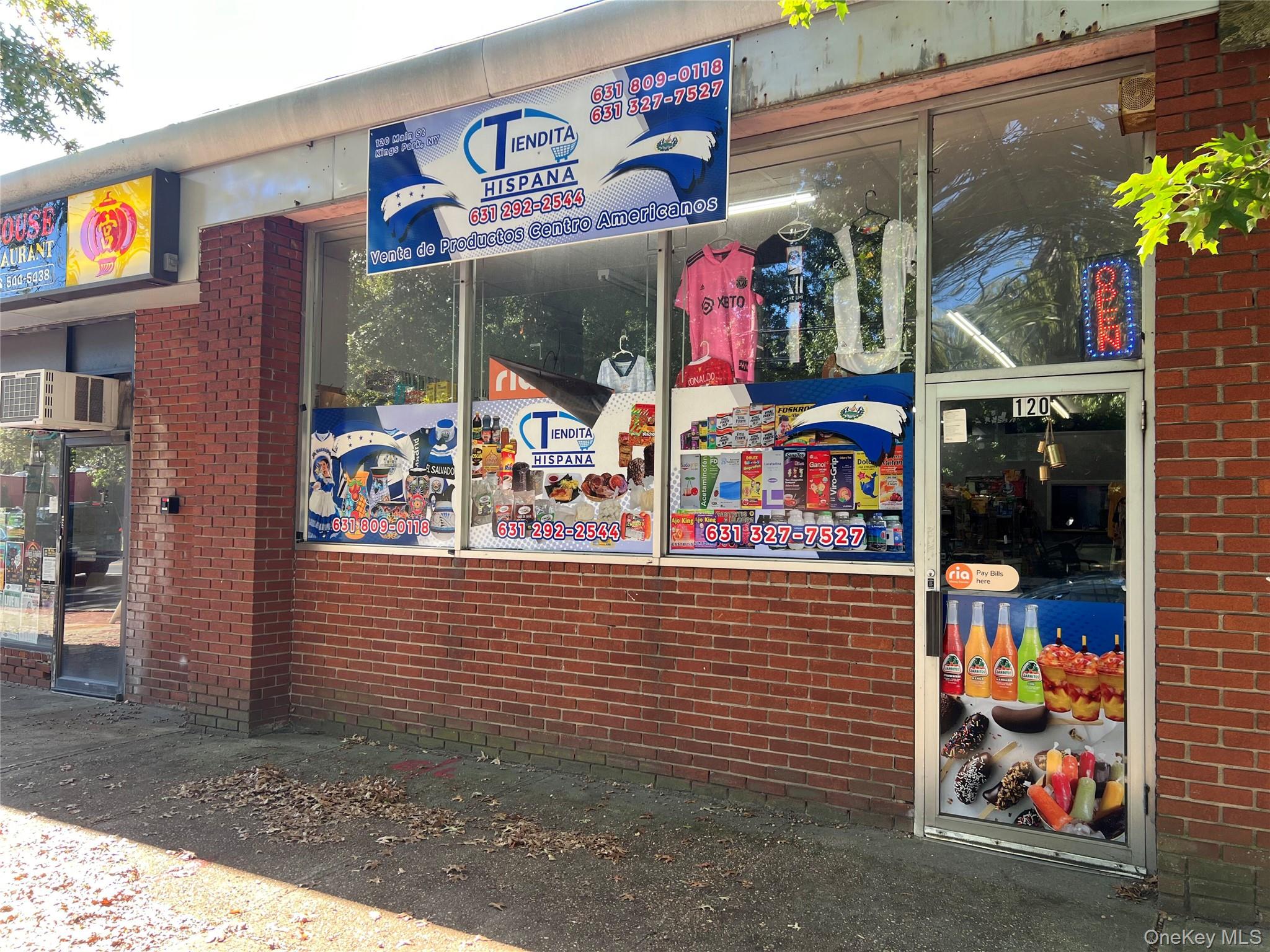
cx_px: 635
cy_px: 476
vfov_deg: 53.1
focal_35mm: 26
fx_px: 954
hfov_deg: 67.3
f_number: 1.5
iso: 40
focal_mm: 5.7
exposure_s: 1/169
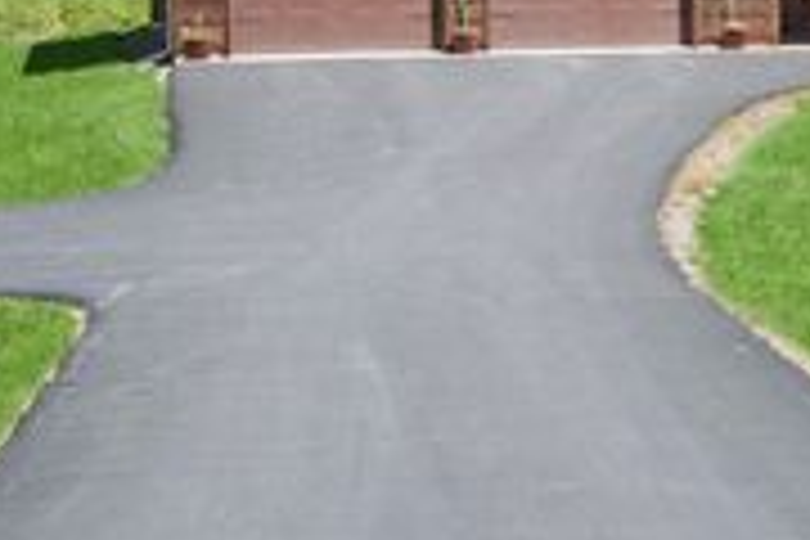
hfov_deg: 14.9
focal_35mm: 133
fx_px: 2992
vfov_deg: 10.1
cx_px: 954
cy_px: -142
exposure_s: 1/400
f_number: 6.3
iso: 100
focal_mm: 32
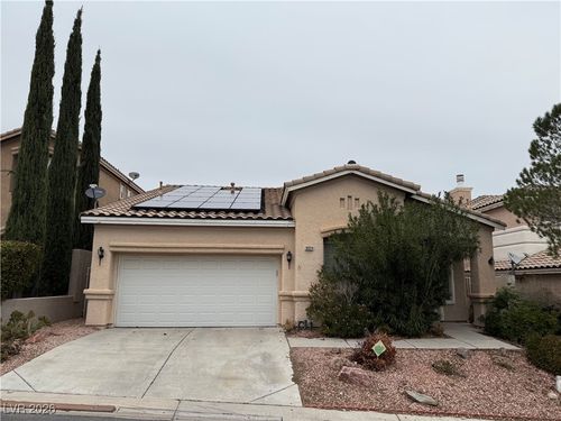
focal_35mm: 24
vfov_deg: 56.8
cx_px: 280
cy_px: 210
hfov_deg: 71.6
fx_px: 389
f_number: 1.78
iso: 80
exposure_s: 1/4167
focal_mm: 6.76
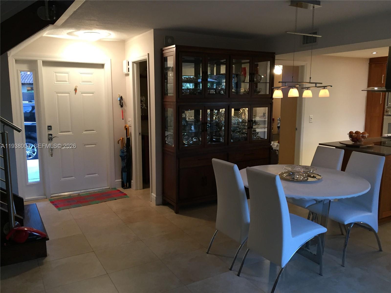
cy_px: 146
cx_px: 196
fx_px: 328
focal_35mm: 29
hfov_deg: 61.7
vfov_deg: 48.2
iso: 125
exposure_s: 1/30
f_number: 2.2
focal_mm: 4.15
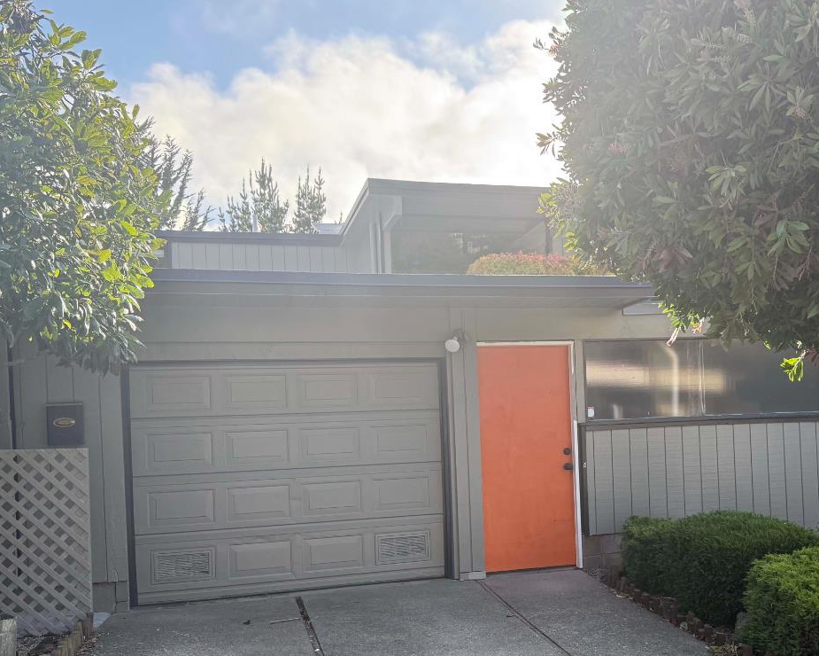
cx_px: 535
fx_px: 921
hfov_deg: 47.3
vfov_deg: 38.8
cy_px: 420
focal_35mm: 38
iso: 100
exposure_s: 1/1106
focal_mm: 6.76
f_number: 1.78
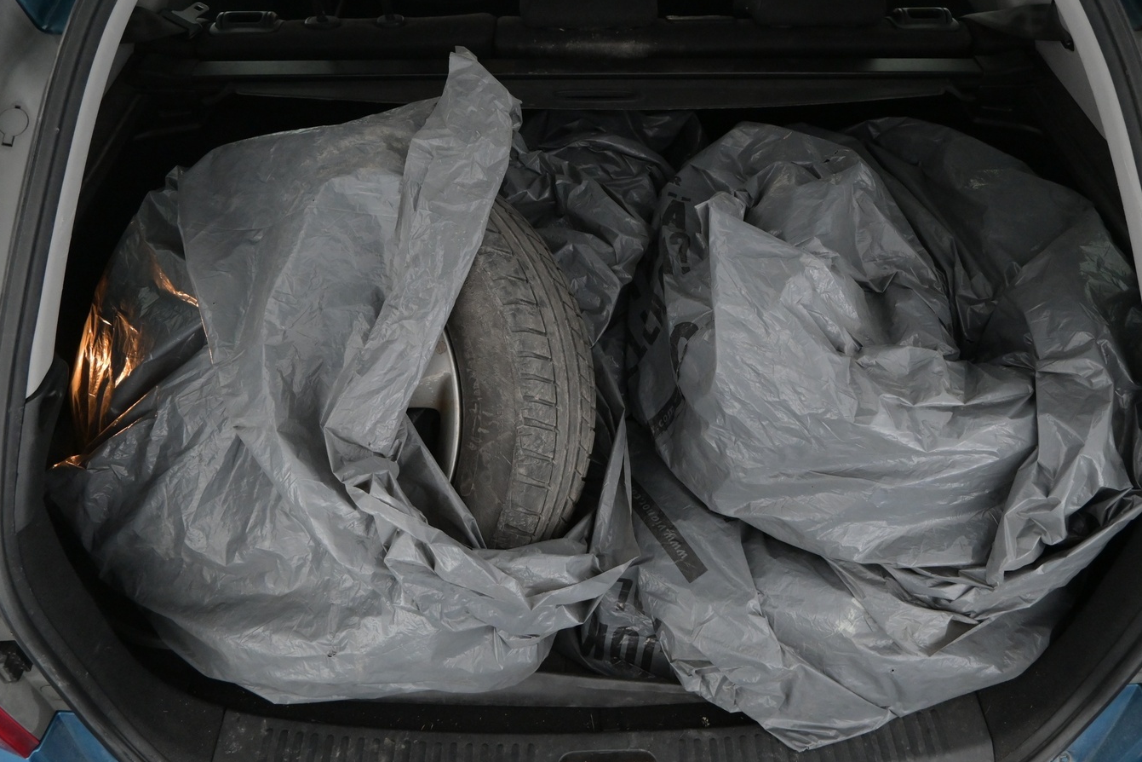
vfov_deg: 44.9
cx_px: 602
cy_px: 355
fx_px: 920
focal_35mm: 29
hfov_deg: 63.6
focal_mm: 16
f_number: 4.5
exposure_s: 1/80
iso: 2500
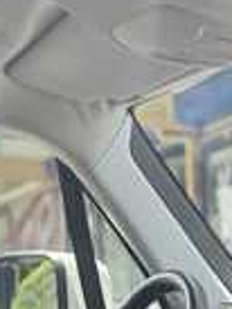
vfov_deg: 16.5
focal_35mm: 105
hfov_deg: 13.2
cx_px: 367
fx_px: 937
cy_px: 501
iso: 80
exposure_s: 1/756
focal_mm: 6.86
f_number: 1.78
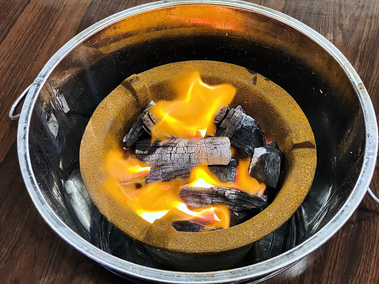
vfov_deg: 27.0
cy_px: 146
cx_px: 190
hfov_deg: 35.5
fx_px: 591
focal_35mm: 54
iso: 640
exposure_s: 1/60
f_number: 2
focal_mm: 6
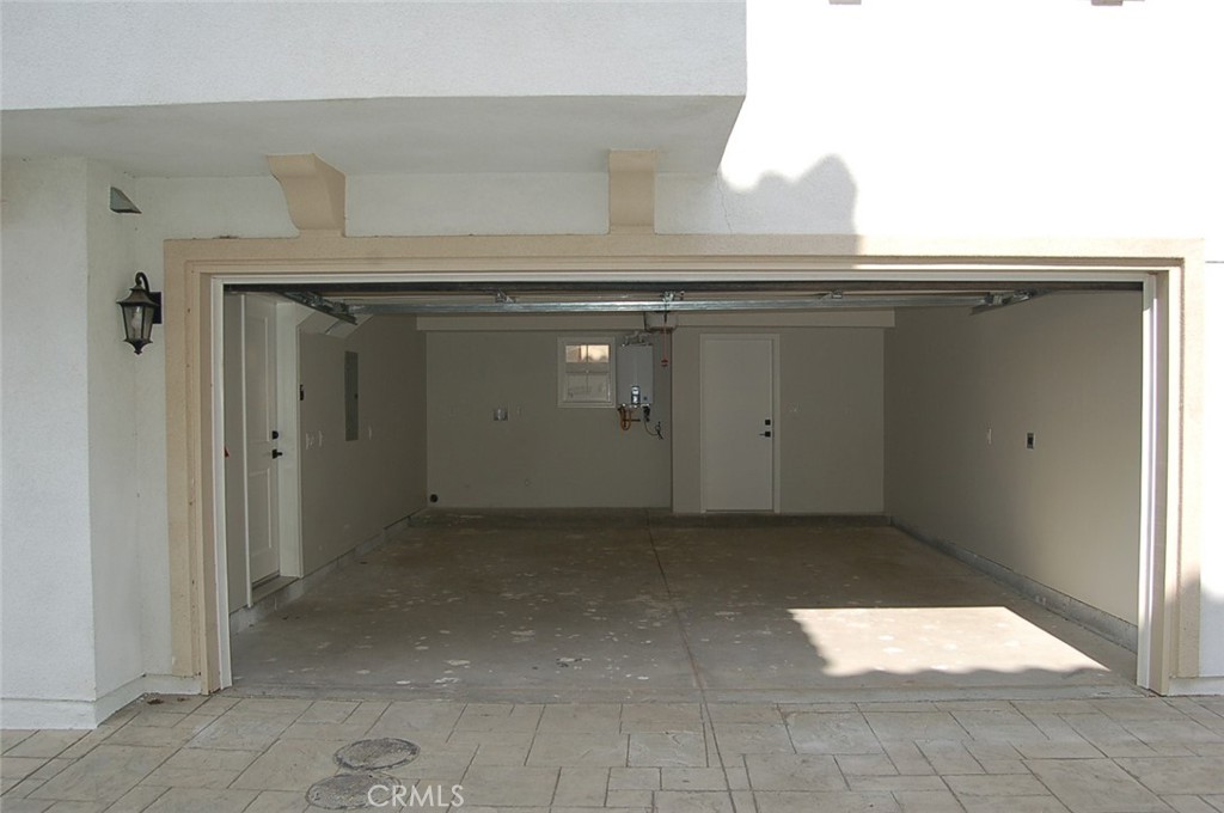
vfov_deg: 47.8
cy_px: 406
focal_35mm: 27
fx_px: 917
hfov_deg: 67.4
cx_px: 612
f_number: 5.6
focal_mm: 18
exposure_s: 1/500
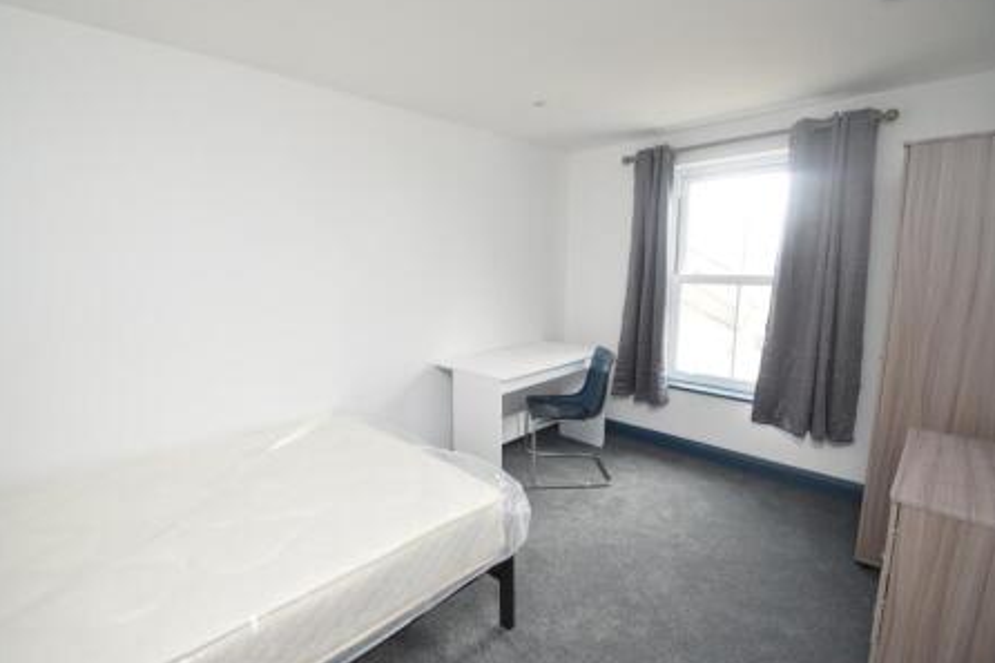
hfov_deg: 96.7
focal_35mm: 16
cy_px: 320
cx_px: 471
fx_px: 442
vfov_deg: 73.7
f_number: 5.6
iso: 800
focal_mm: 10
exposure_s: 1/125
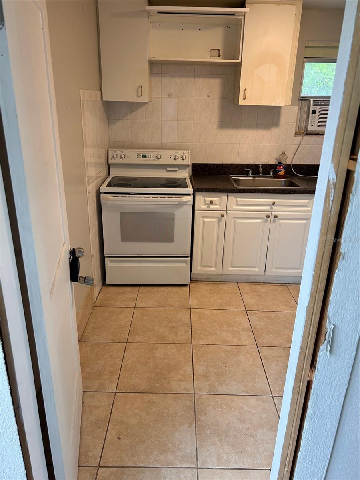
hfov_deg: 53.1
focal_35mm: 26
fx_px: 361
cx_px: 180
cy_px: 240
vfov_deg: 67.3
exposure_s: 1/60
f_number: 1.5
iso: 80
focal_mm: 5.7
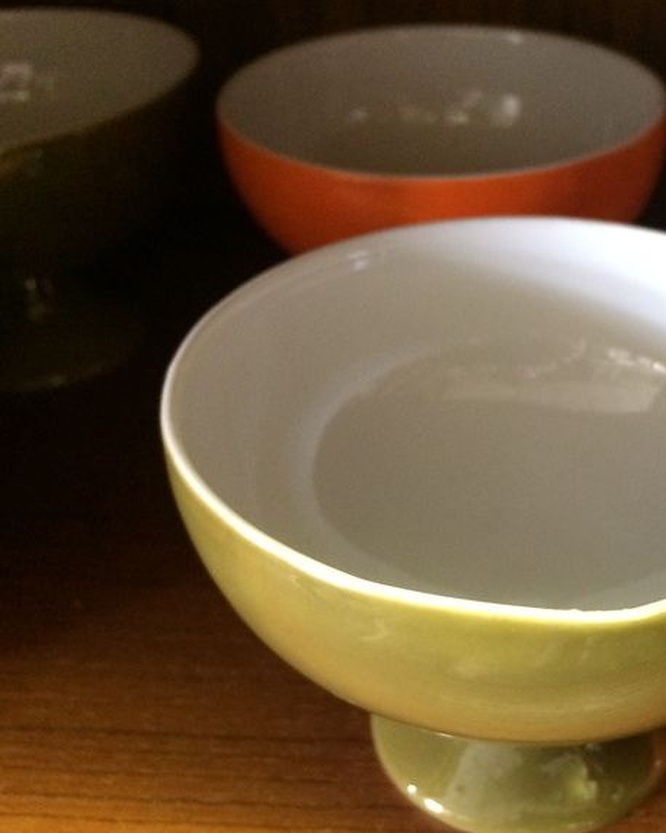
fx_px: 1134
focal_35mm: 46
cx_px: 538
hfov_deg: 31.8
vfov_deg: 40.3
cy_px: 418
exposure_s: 1/15
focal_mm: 4.12
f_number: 2.2
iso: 320
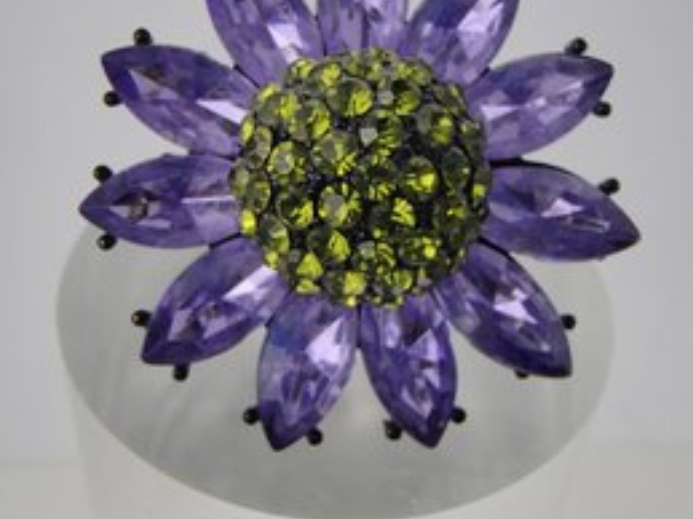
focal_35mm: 49
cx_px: 333
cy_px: 199
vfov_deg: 29.6
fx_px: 981
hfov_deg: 38.9
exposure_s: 1/160
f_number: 4.7
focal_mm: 6.64
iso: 250
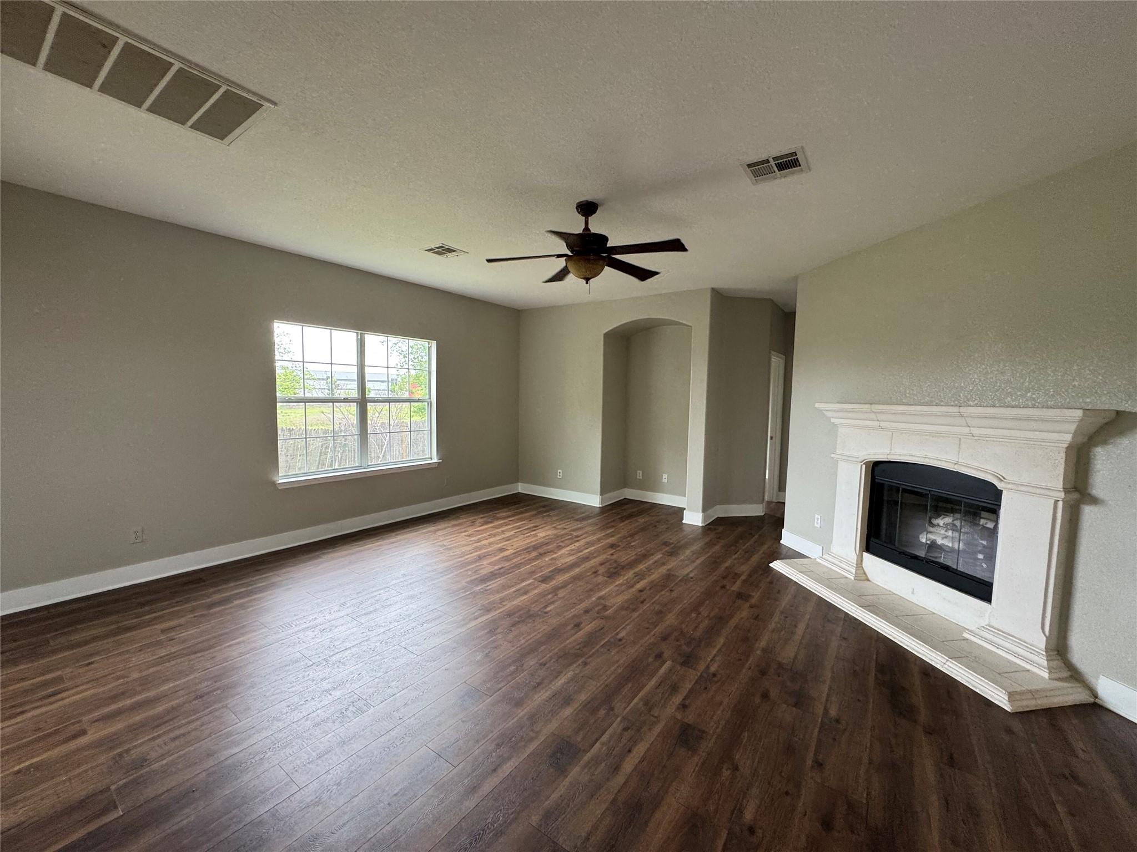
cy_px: 426
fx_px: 460
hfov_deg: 102.1
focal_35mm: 14
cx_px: 568
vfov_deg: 85.7
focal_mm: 2.22
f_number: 2.2
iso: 125
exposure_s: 1/120
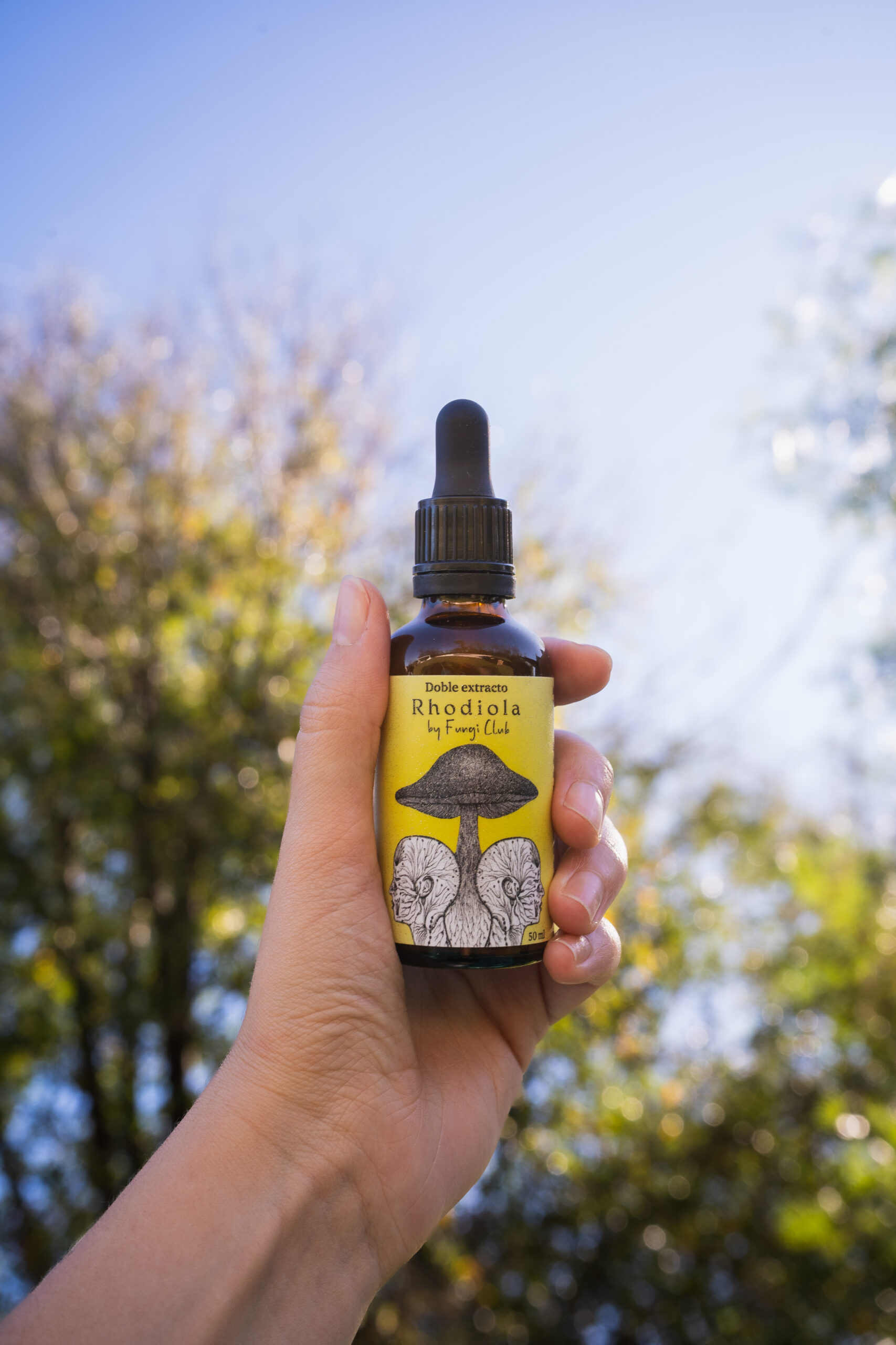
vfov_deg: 44.5
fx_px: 1642
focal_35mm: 44
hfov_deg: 30.5
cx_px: 448
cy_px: 672
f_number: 9
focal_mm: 44
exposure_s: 1/250
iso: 500
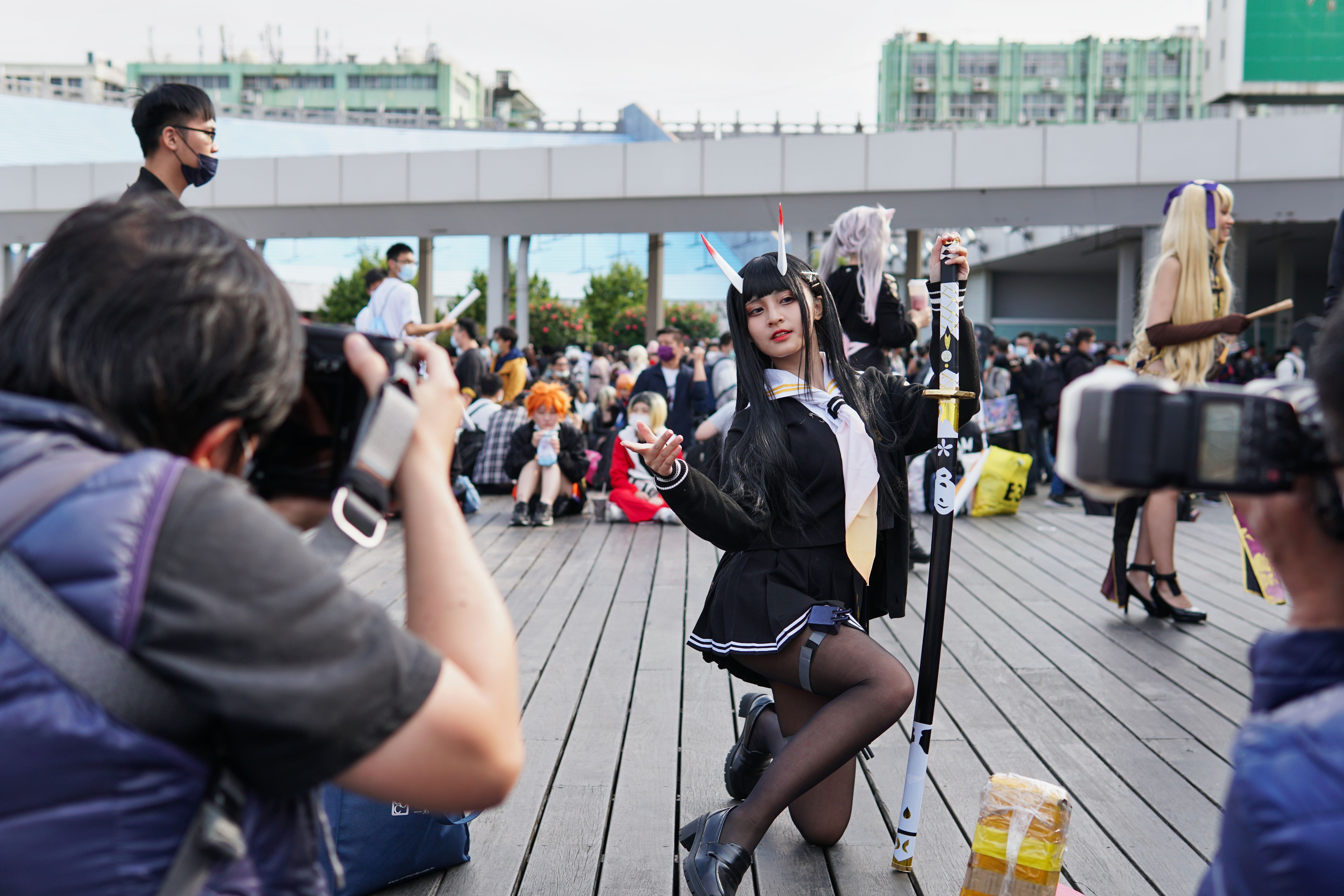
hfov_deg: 43.6
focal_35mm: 45
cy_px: 448
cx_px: 672
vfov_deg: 29.9
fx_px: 1680
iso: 100
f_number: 2.8
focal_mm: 30
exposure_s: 1/800
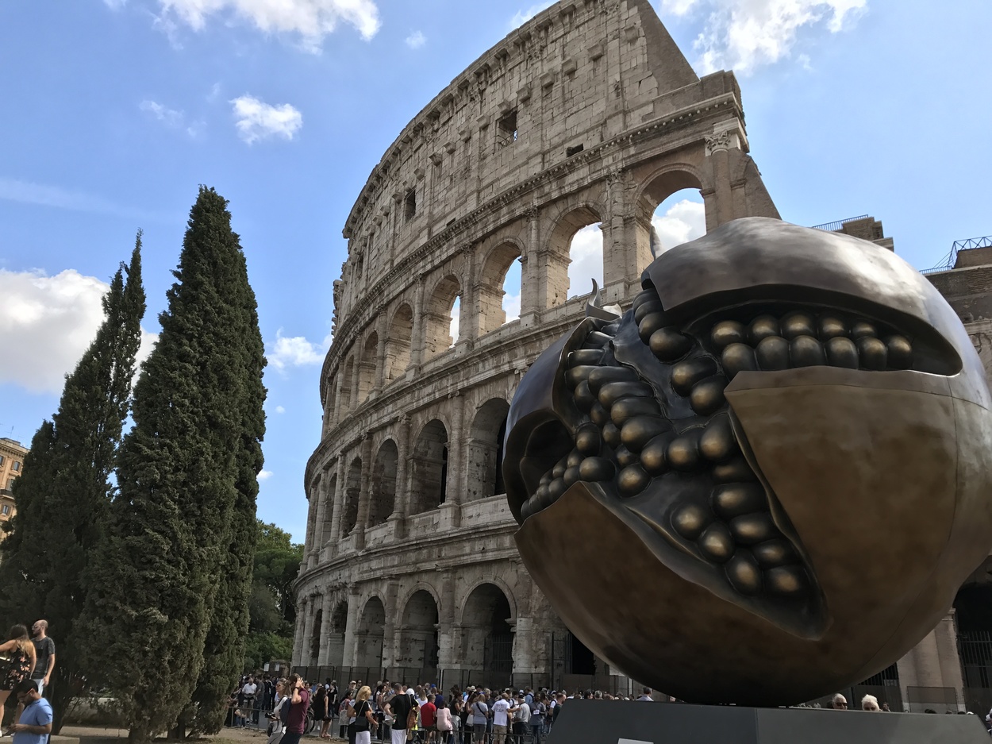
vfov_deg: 49.7
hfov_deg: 63.5
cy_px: 372
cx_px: 496
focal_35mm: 28
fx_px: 802
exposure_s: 1/1408
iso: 20
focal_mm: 3.99
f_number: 1.8
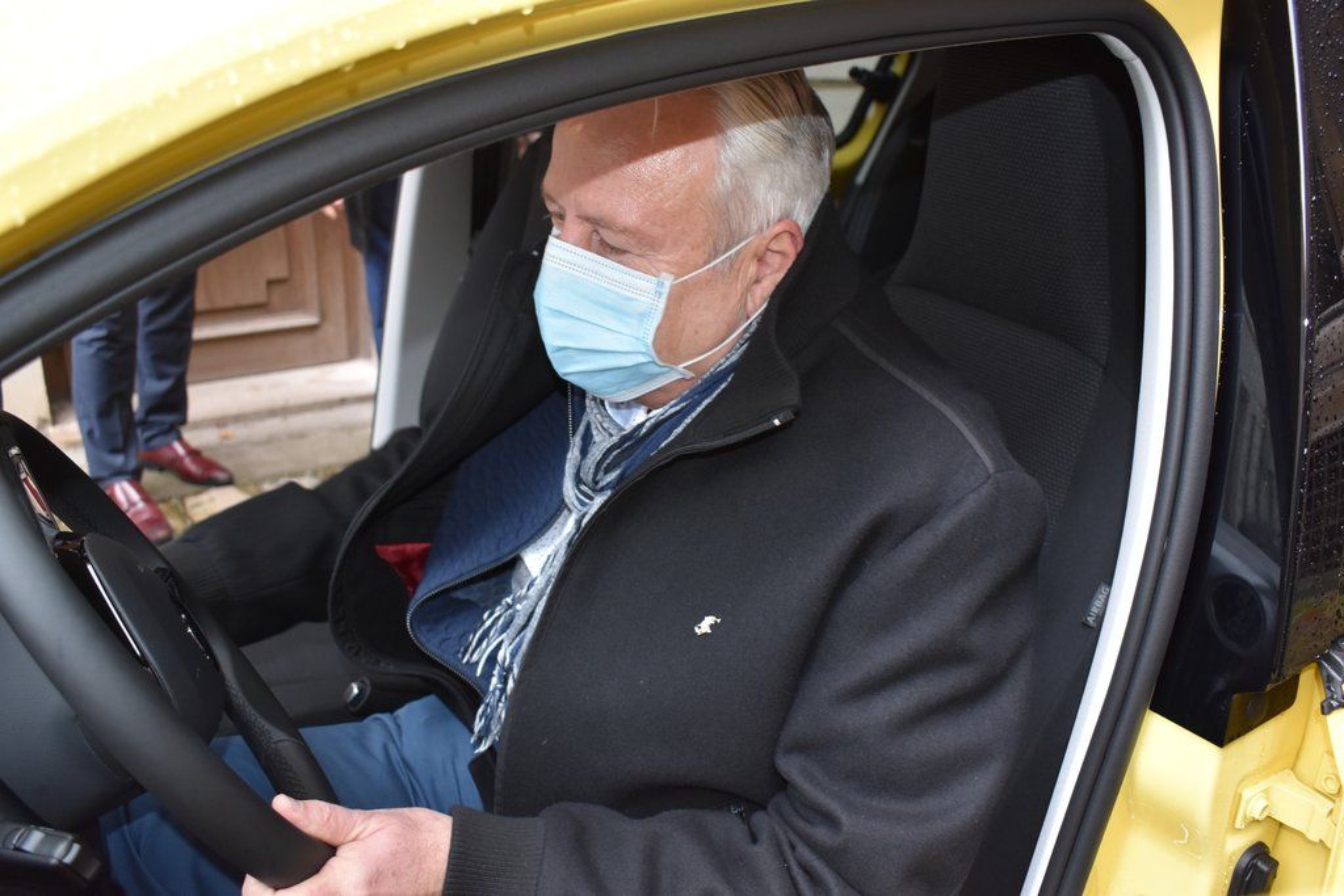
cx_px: 672
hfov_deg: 59.5
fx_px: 1176
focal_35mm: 32
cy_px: 448
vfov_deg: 41.7
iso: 800
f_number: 4.5
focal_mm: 21
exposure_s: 1/80
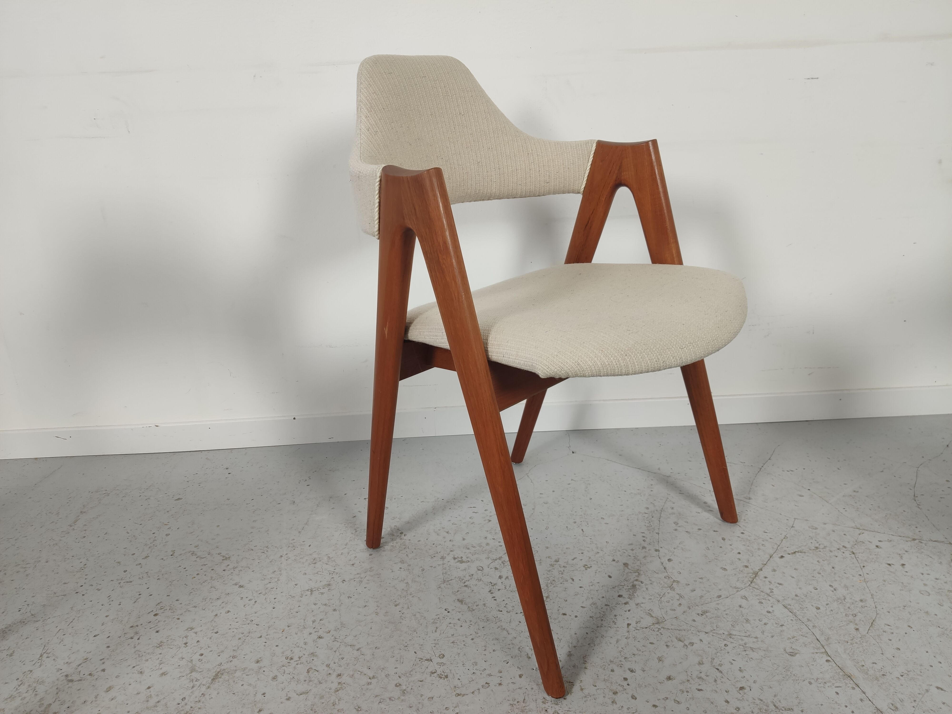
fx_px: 715
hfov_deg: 67.3
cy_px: 357
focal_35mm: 26
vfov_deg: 53.1
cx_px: 476
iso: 155
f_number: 1.75
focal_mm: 4.75
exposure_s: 1/100
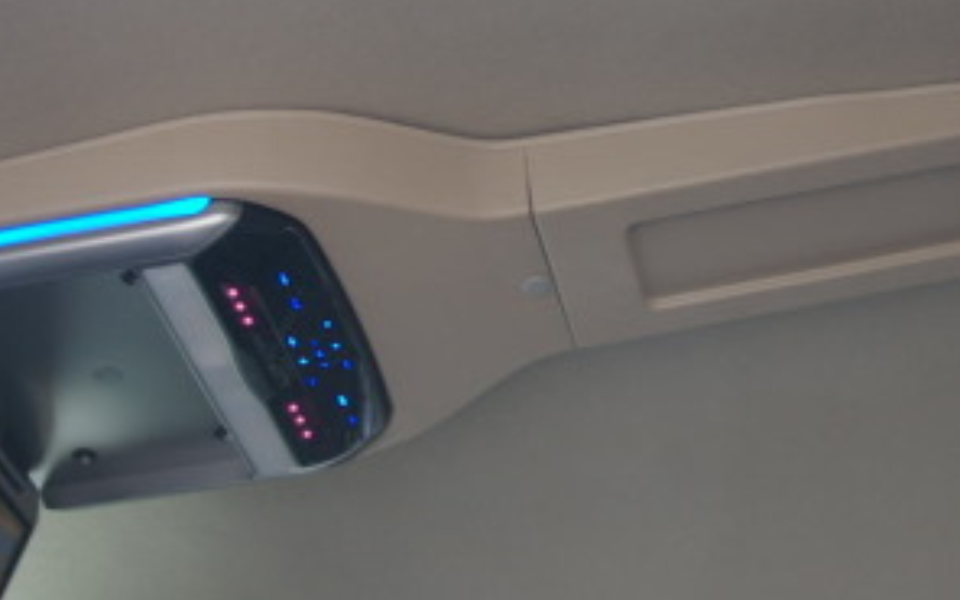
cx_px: 694
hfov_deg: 26.8
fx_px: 1991
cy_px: 204
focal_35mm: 76
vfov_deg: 17.1
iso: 200
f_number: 4
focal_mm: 23
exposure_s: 1/8
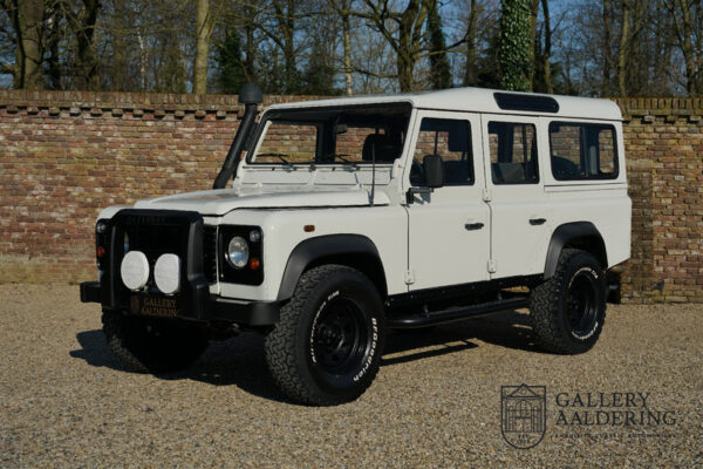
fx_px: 1045
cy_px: 234
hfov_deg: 37.2
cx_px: 352
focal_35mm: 54
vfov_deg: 25.3
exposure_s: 1/640
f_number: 6.3
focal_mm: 53.5
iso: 100
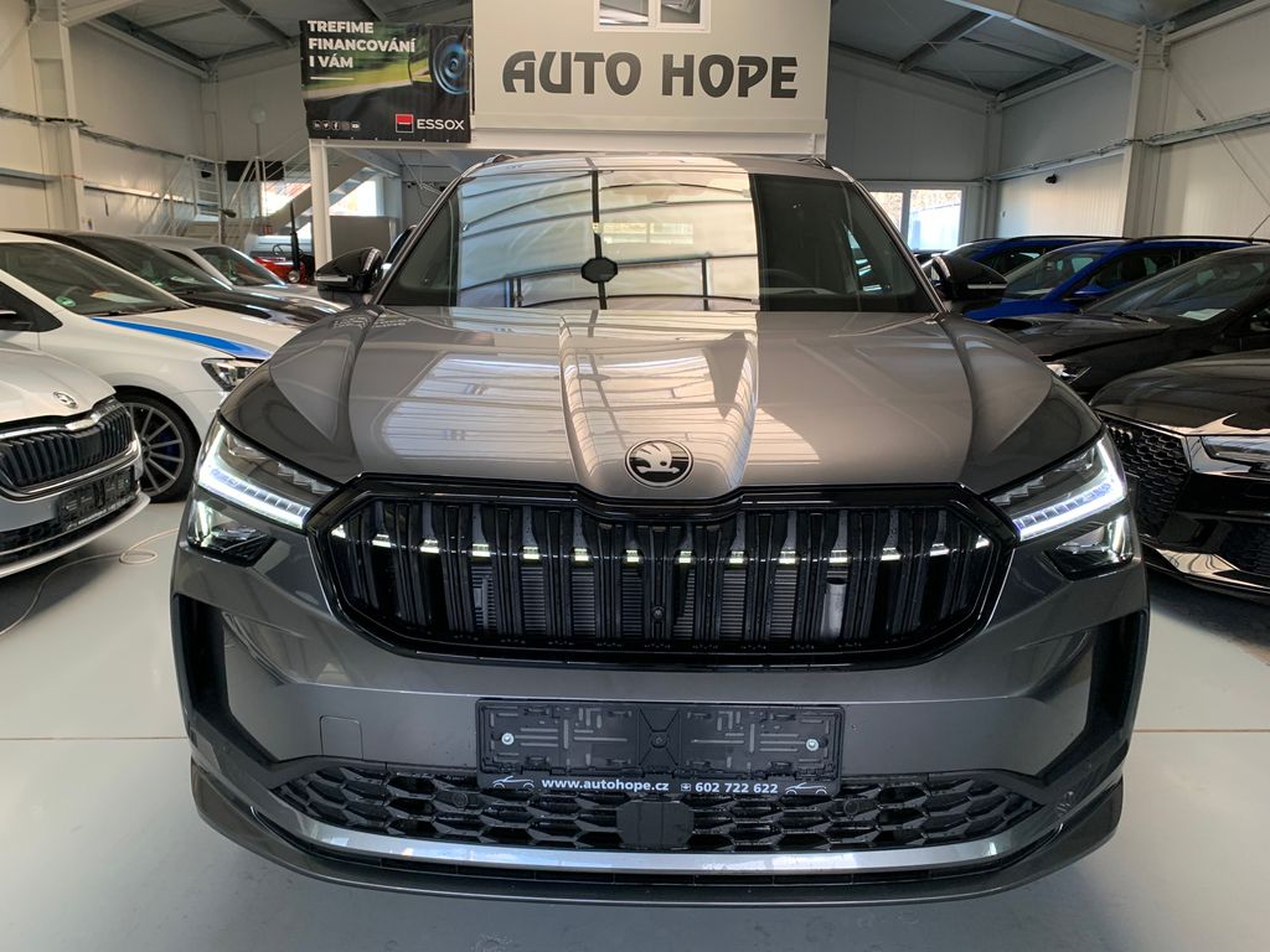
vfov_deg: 53.1
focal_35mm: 26
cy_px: 476
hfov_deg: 67.3
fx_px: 954
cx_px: 635
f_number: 1.8
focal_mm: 4.25
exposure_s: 1/54
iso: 100
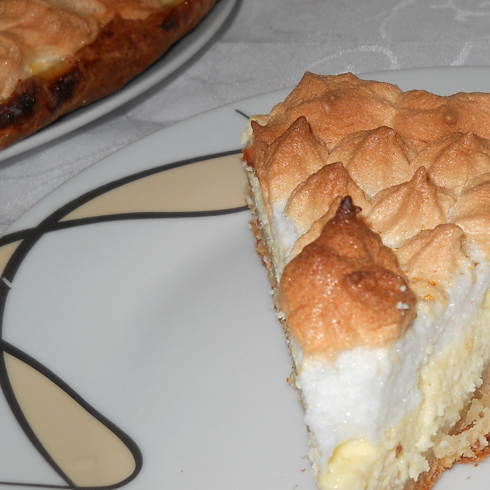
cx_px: 372
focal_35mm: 77
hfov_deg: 22.3
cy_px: 171
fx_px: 1233
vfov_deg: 22.4
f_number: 5.5
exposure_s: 1/30
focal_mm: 6.72
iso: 80
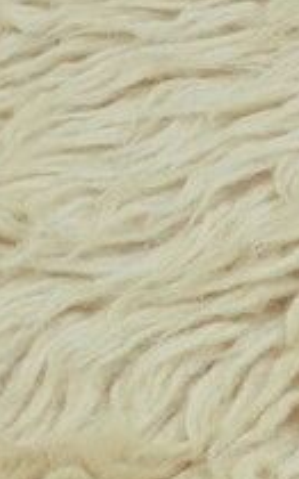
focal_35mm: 118
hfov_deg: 10.7
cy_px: 463
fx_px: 1541
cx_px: 455
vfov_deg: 17.3
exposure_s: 1/320
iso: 100
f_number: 3.5
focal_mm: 4.6
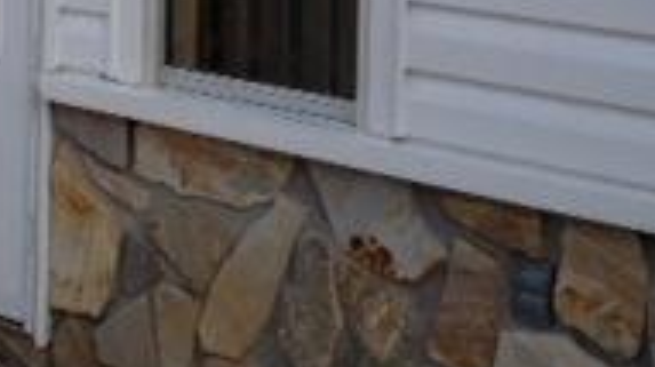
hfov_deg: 16.4
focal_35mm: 128
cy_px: -247
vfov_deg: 9.1
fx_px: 2221
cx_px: 0
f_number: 2.4
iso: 64
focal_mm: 4.28
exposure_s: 1/1200
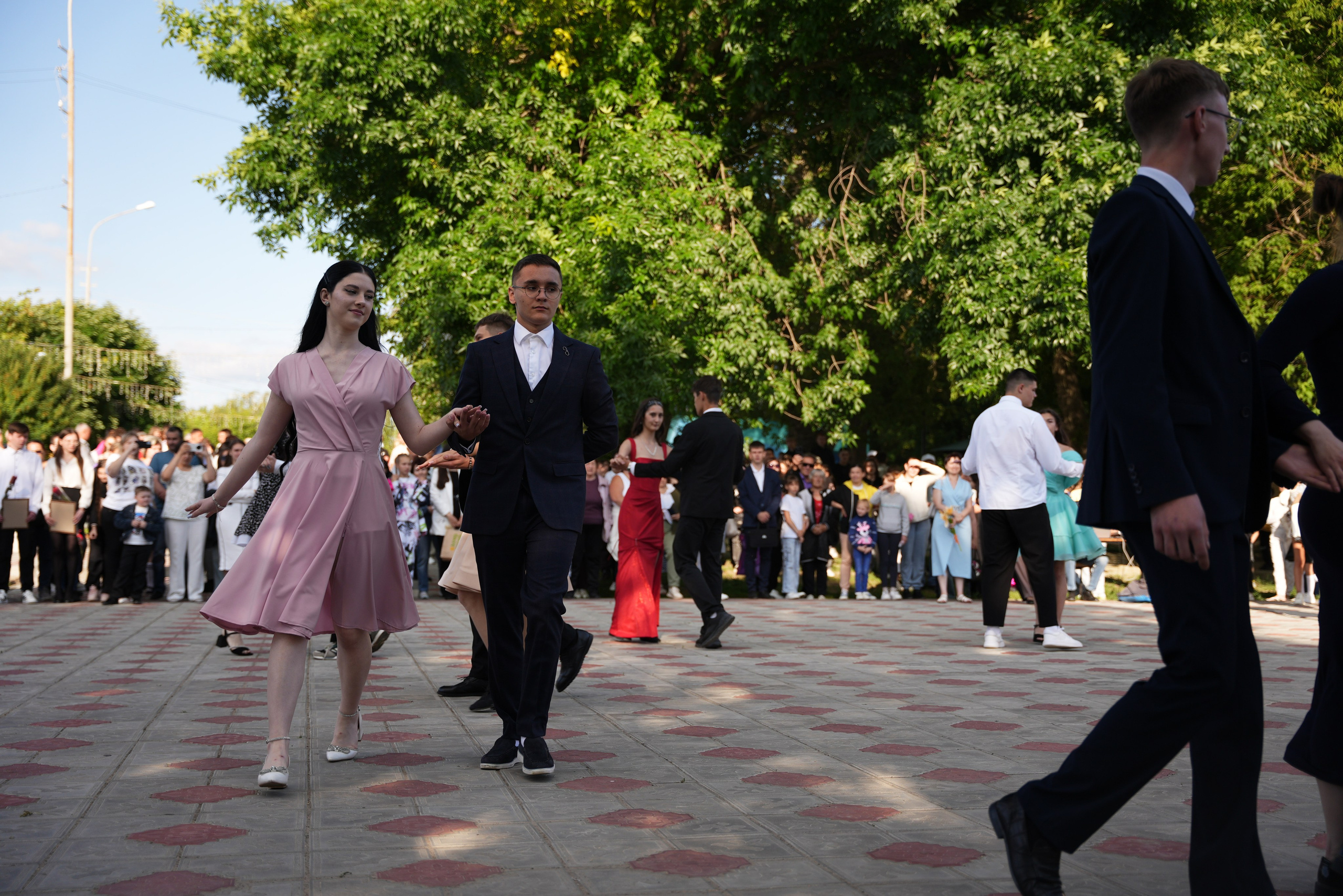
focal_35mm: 44
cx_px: 672
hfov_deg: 44.2
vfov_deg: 30.3
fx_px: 1653
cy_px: 448
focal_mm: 44.3
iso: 160
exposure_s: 1/500
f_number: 2.8
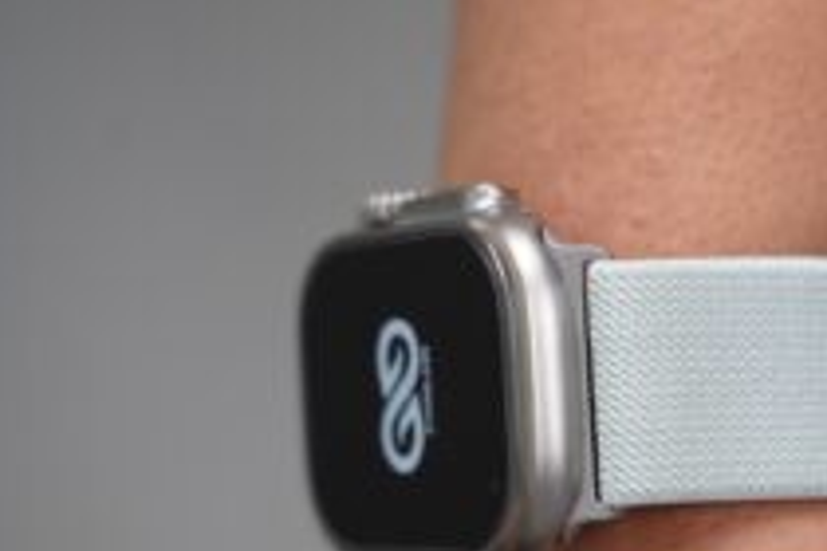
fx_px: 2756
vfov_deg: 11.4
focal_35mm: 120
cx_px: 740
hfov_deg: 16.8
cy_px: 392
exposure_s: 1/90
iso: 1000
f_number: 4
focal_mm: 63
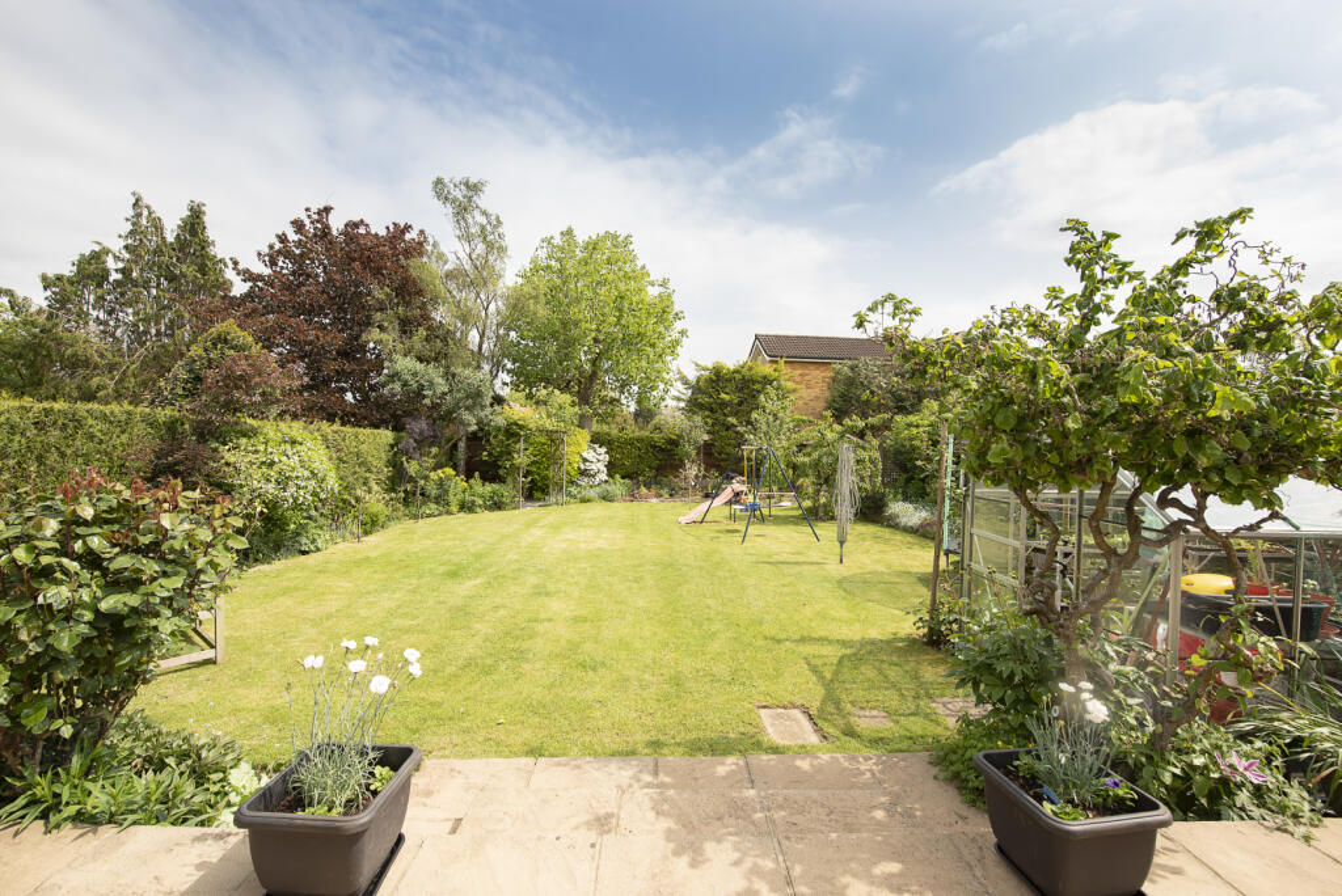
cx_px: 671
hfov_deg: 104.2
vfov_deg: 81.3
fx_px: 522
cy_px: 448
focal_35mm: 14
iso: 320
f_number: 10
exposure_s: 1/400
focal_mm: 14
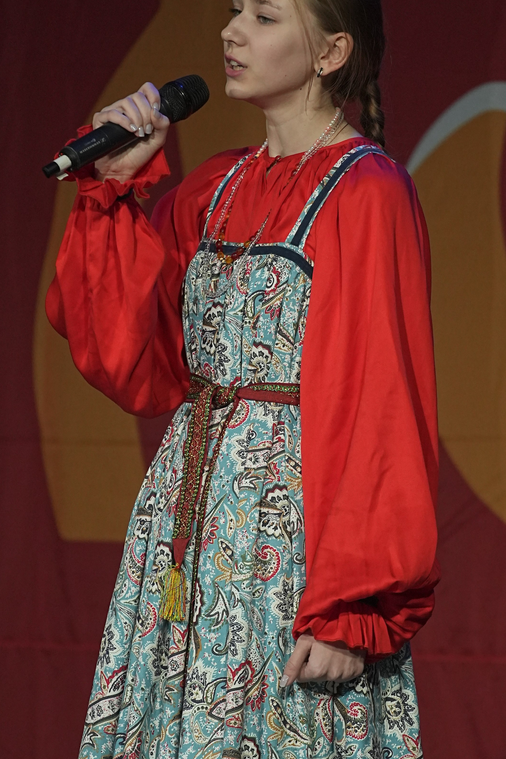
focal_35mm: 355
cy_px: 321
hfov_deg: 3.9
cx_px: 232
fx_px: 7484
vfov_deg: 5.8
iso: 2000
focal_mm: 184
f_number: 4
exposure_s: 1/400
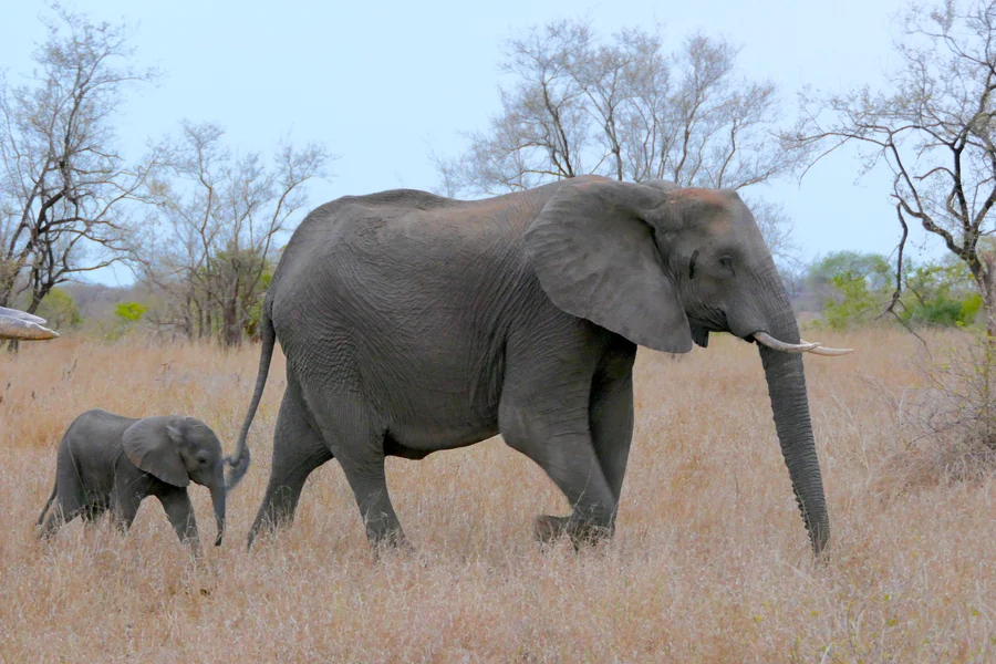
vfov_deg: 10.2
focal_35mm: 135
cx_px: 498
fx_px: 3735
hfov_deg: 15.2
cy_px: 332
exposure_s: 1/80
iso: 1000
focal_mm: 49.3
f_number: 4.2
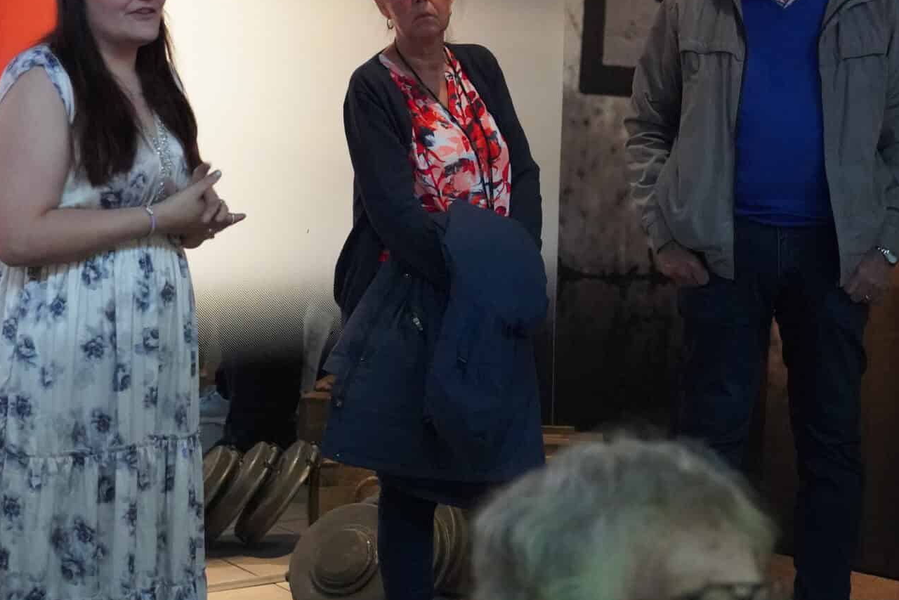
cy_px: 63
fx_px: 2198
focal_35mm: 88
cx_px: 434
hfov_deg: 23.1
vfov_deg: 15.4
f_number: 4
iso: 12800
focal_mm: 44
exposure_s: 1/125
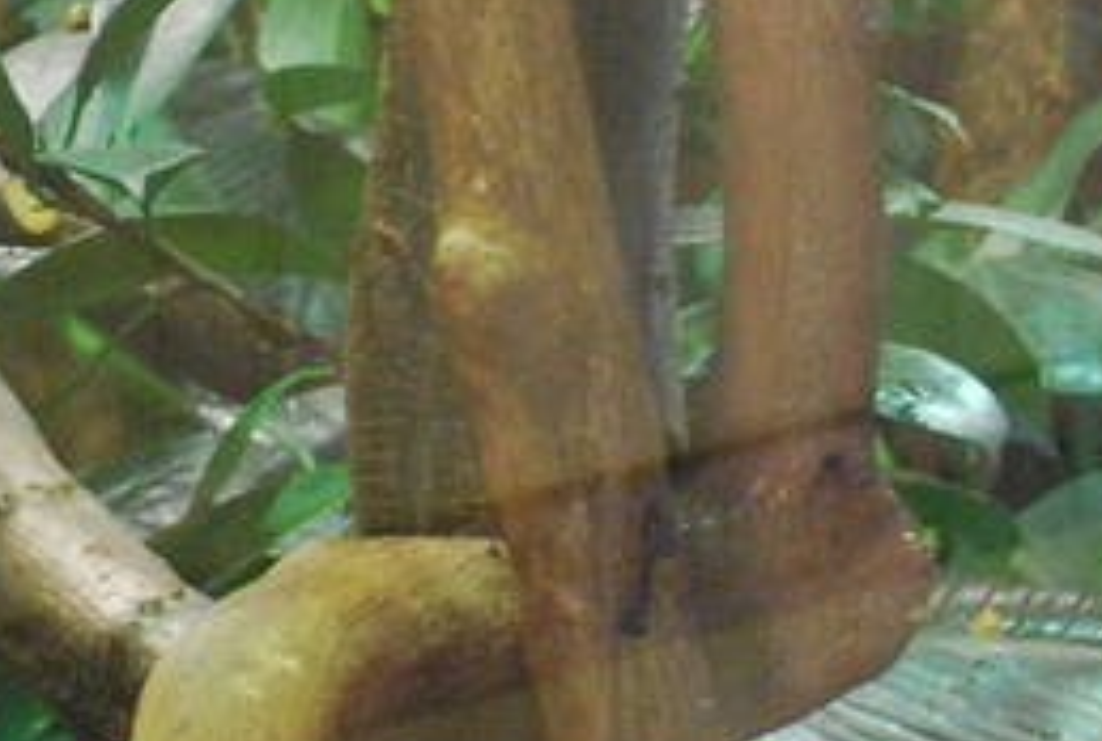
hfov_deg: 7.9
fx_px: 7947
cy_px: -534
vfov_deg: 5.3
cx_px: -264
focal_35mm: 259
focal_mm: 28
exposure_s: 1/10
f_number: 4.5
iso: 800
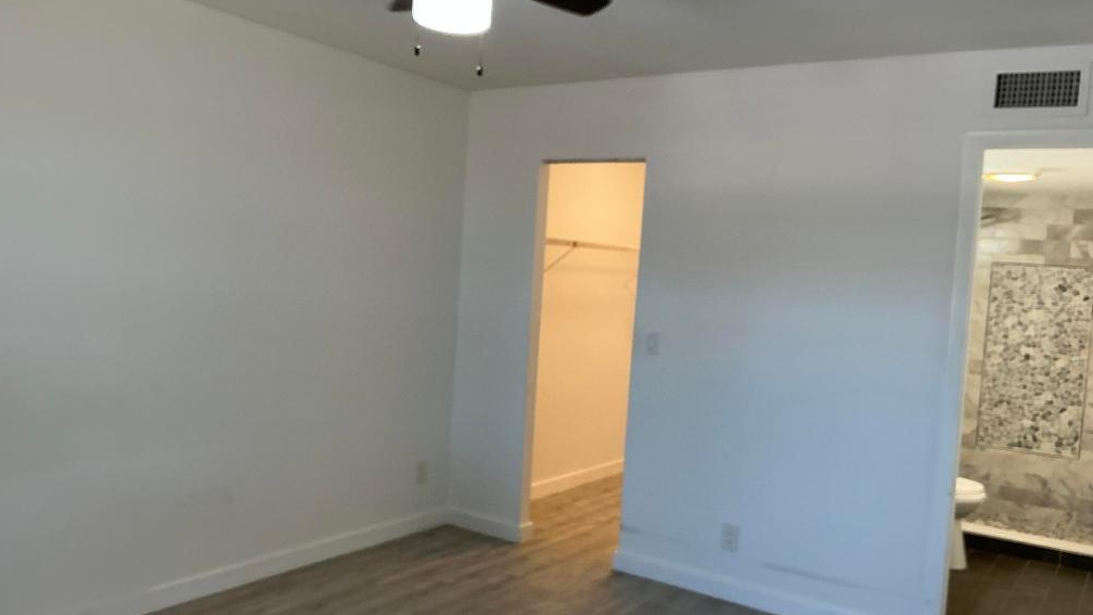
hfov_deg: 62.6
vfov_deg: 37.8
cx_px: 540
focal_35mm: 31
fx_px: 898
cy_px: 322
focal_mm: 3
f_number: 1.8
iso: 64
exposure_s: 1/60
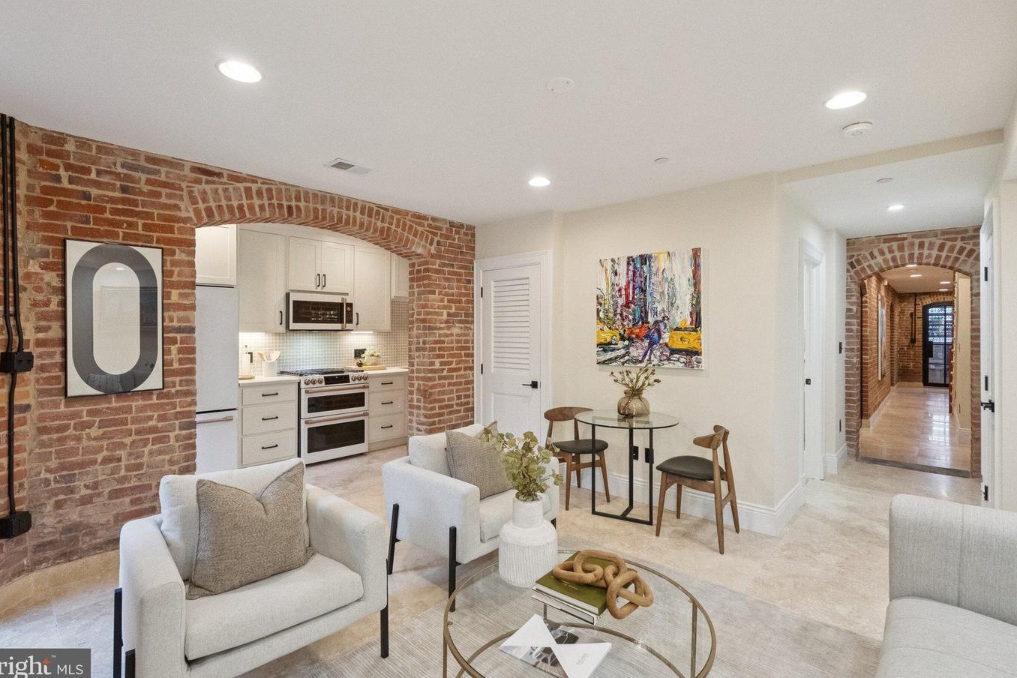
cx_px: 514
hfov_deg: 93.3
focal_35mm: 17
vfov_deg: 70.4
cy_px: 327
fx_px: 480
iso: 8000
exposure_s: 1/160
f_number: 8
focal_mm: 16
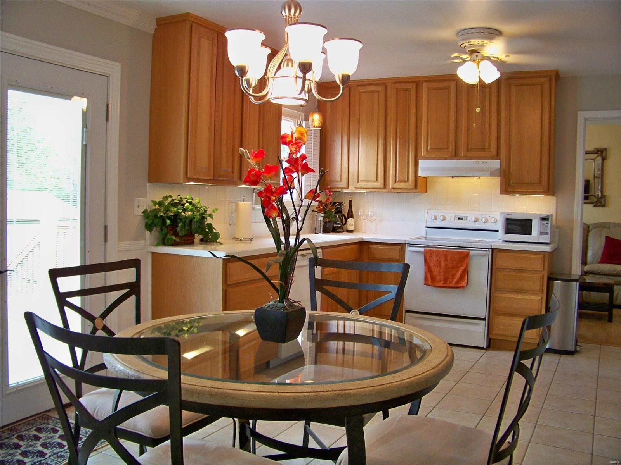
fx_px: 592
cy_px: 232
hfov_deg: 55.4
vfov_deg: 42.9
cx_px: 310
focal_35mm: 33
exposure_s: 1/30
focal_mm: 5.85
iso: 200
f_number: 2.8
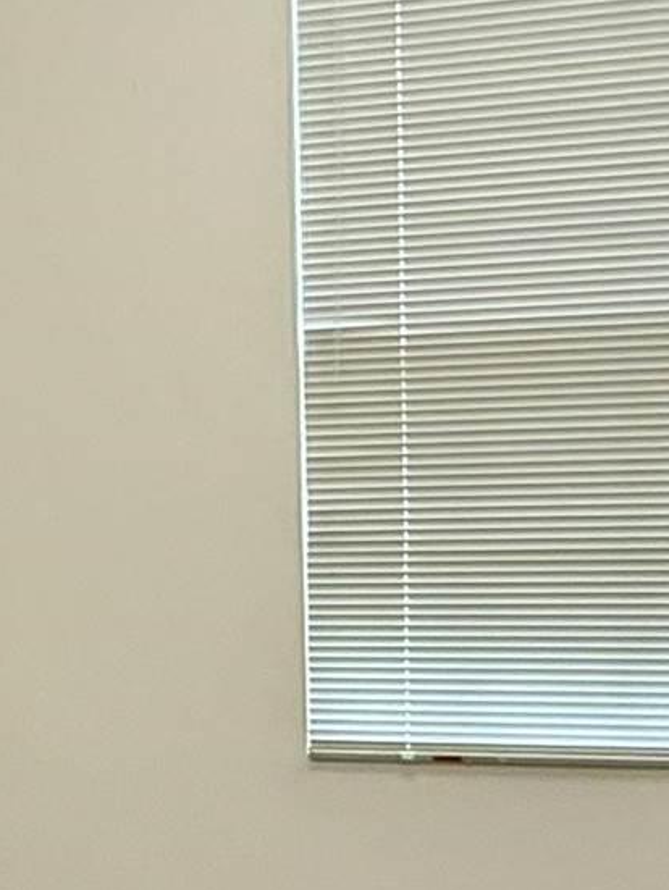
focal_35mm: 78
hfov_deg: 18.3
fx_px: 2008
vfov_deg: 24.9
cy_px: 590
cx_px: -42
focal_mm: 2.22
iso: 100
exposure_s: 1/120
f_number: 2.2
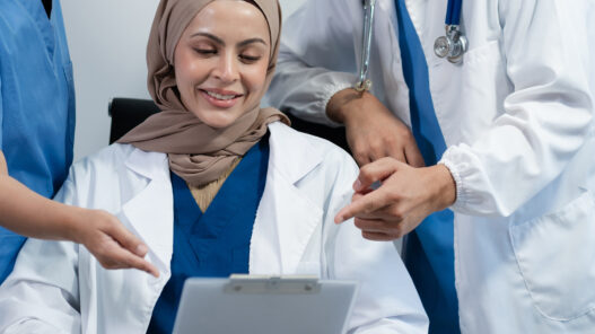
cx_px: 232
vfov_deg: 7.0
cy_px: 81
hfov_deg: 12.4
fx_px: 2728
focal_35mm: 173
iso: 320
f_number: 2.5
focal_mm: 85
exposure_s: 1/250
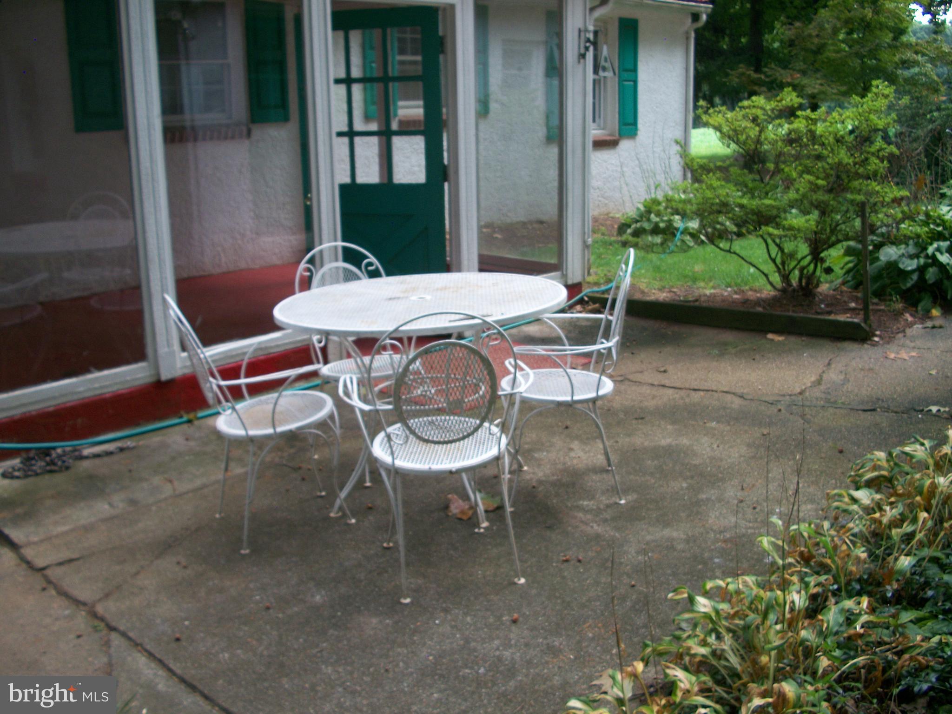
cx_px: 476
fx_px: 963
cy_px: 357
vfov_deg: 40.7
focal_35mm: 35
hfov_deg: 52.6
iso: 80
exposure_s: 1/125
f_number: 3.1
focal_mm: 6.3
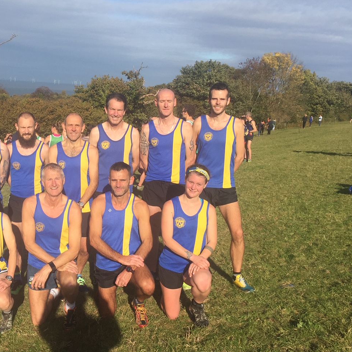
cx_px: 91
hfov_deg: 38.2
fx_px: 495
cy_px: 163
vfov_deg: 39.1
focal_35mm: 43
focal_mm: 4.15
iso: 32
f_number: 2.2
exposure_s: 1/2198
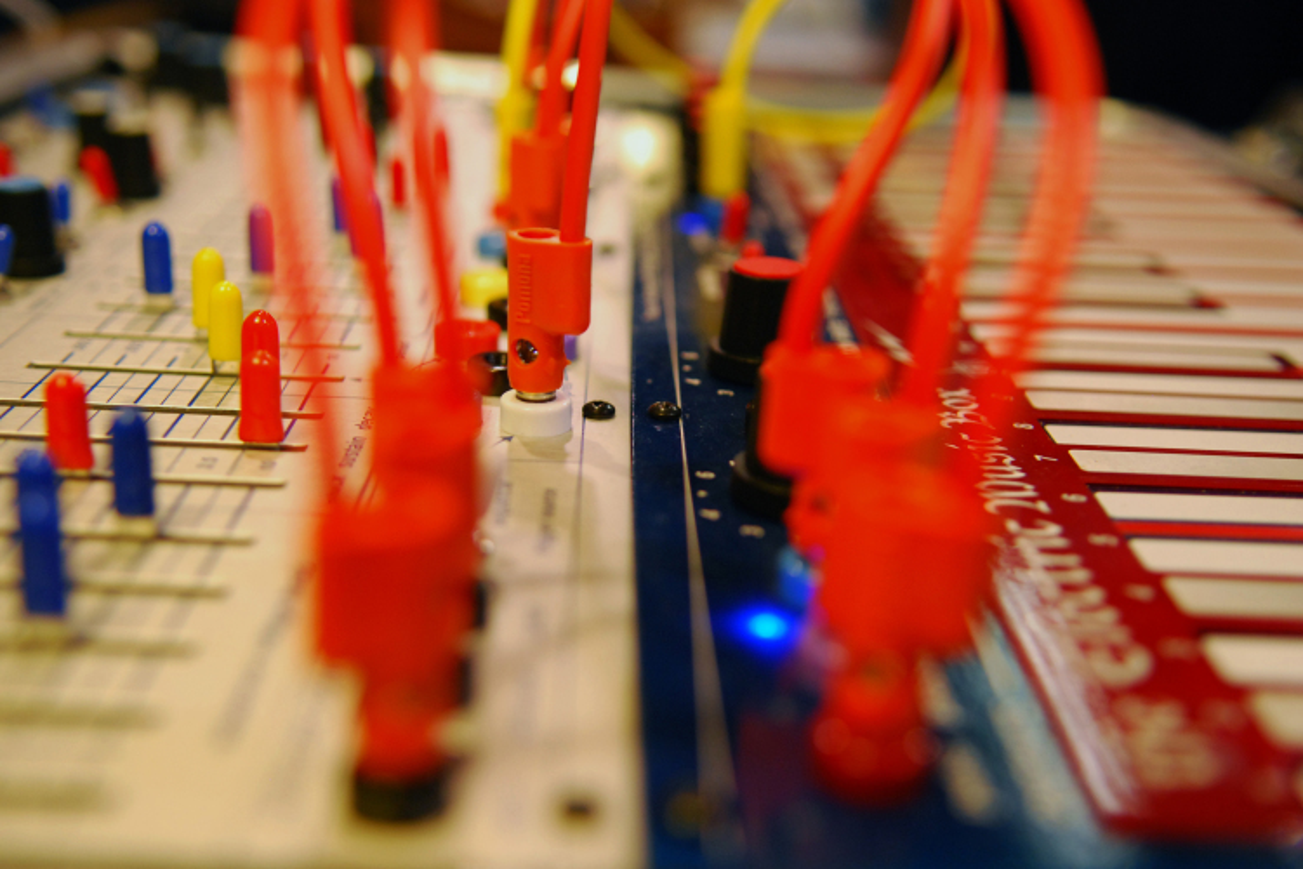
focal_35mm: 42
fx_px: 1520
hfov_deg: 46.4
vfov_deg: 31.9
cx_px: 652
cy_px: 434
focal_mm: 28
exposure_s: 1/160
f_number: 2.8
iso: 500
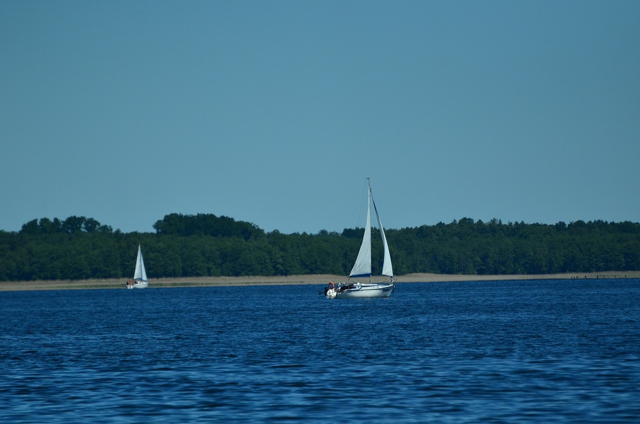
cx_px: 320
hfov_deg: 4.6
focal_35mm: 450
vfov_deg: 3.0
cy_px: 212
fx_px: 7982
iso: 640
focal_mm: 300
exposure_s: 1/8000
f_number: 5.6
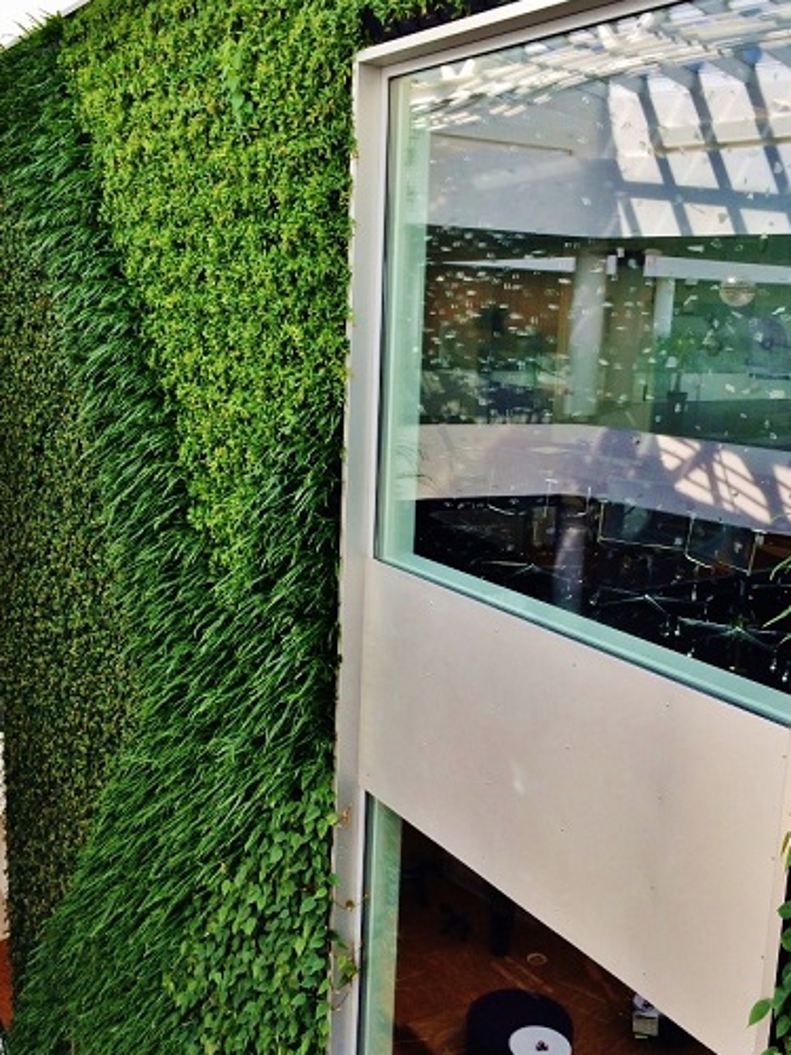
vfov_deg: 51.4
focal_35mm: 36
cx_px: 439
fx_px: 1097
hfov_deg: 39.6
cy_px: 523
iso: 32
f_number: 2.2
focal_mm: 4.12
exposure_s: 1/186
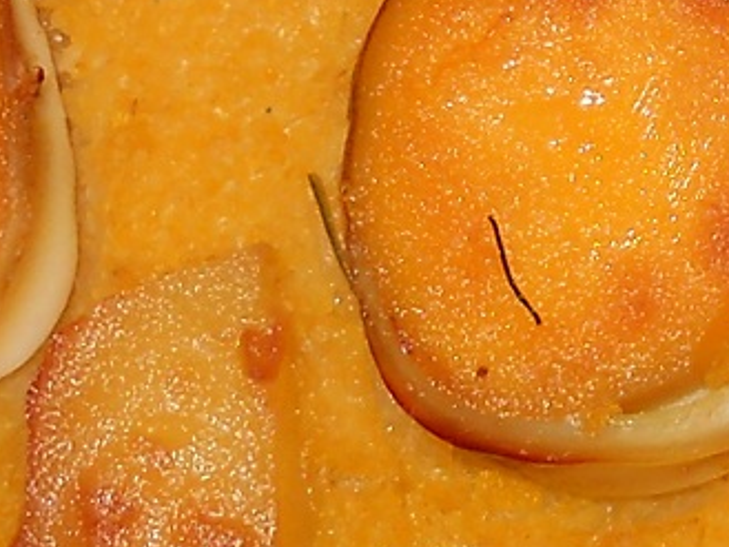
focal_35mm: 224
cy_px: -274
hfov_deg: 8.7
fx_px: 4719
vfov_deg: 6.5
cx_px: 997
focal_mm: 6.72
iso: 80
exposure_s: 1/30
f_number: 5.5
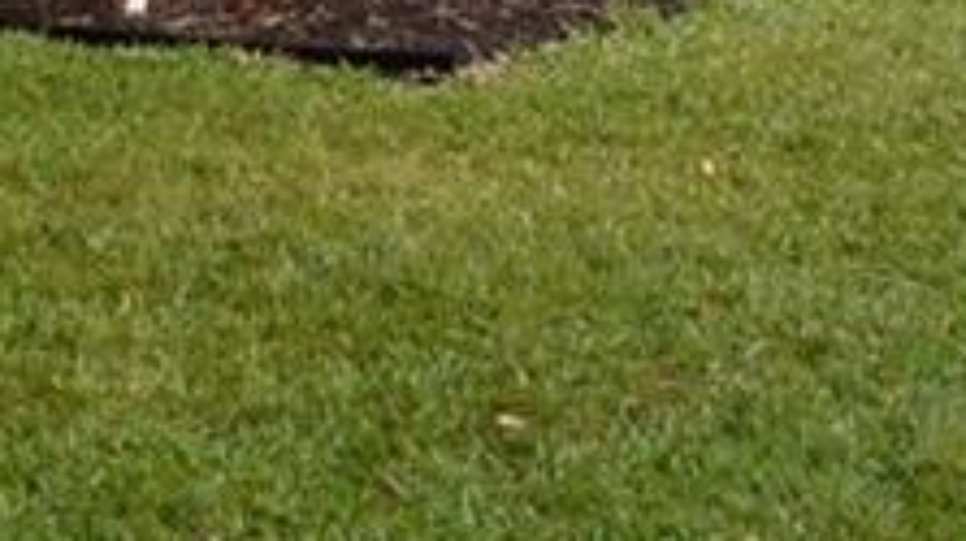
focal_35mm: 130
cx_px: 884
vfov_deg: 9.1
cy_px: -212
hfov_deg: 16.3
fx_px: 3327
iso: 100
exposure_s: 1/250
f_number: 7.1
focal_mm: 18
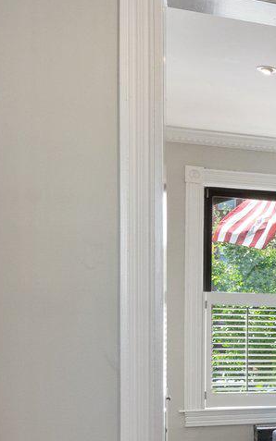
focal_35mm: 70
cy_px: 332
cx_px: 699
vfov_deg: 28.9
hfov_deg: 13.0
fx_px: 843
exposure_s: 1/3
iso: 500
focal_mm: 16
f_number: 10
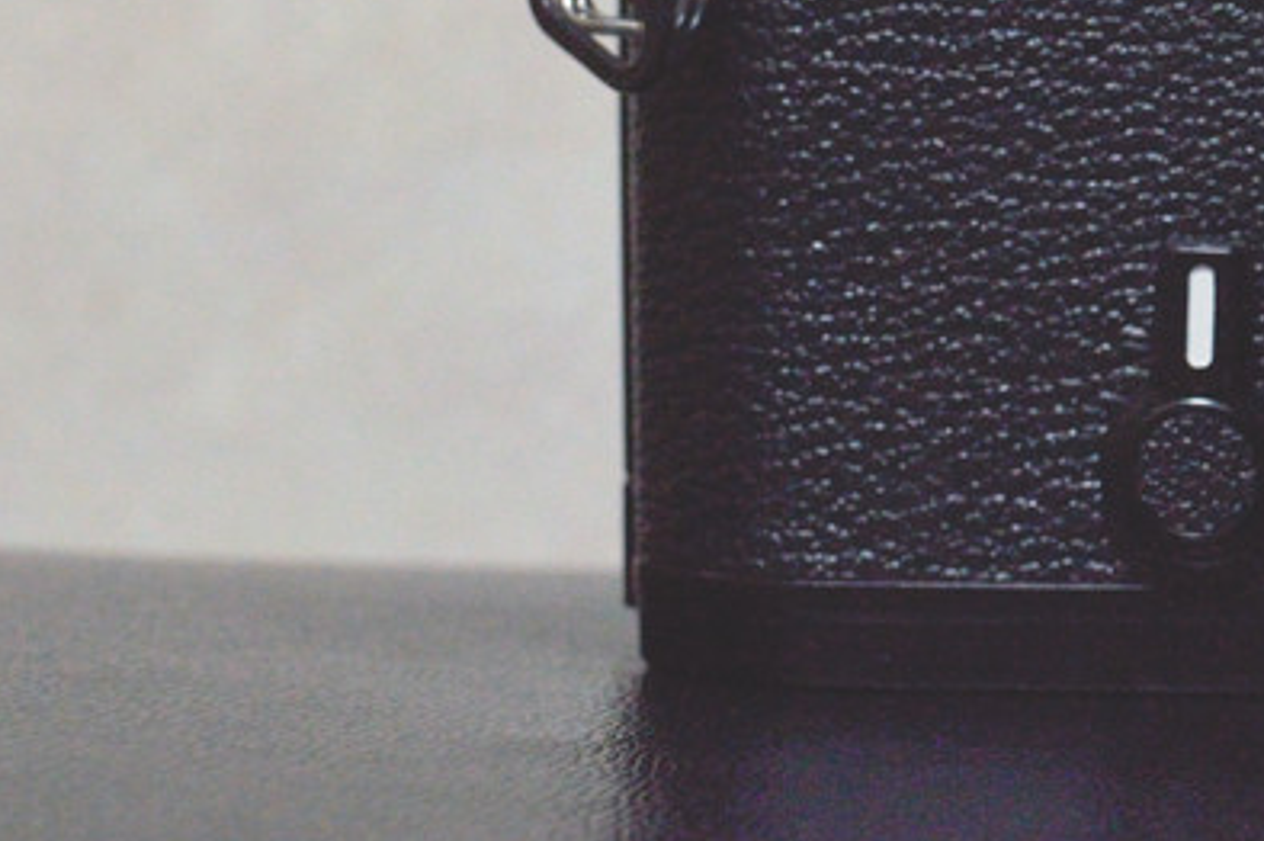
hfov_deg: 14.7
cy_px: -64
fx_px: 4781
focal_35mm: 136
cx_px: 1399
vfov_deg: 9.9
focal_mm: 35
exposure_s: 1/45
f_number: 5.6
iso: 1100
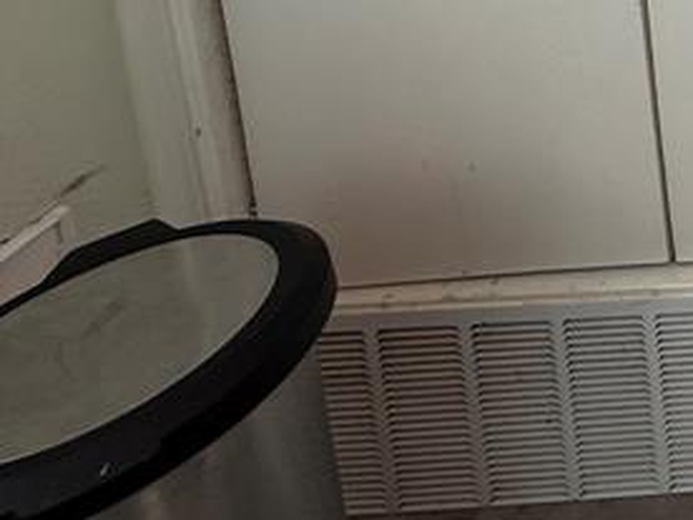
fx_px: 1041
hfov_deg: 22.2
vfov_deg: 20.1
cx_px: 1245
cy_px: -422
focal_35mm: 52
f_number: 2.2
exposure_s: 1/99
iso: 64
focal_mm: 2.22
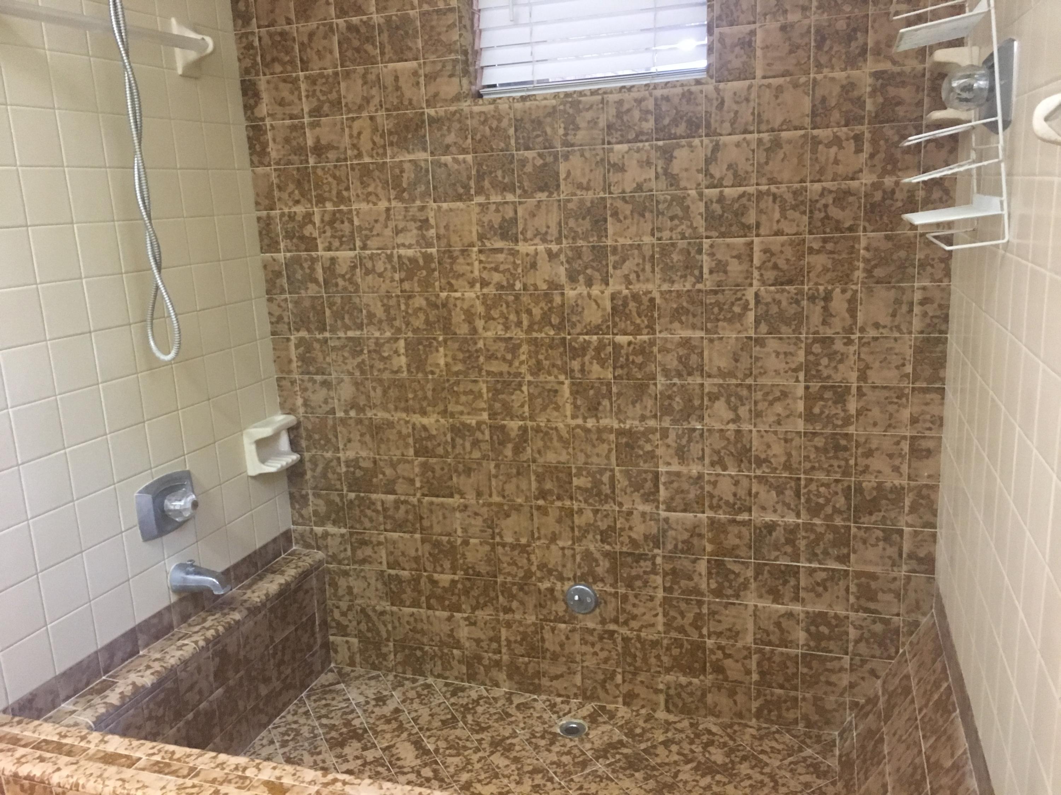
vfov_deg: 48.2
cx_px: 530
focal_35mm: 29
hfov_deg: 61.7
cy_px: 398
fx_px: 889
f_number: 2.2
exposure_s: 1/15
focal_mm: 4.15
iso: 200
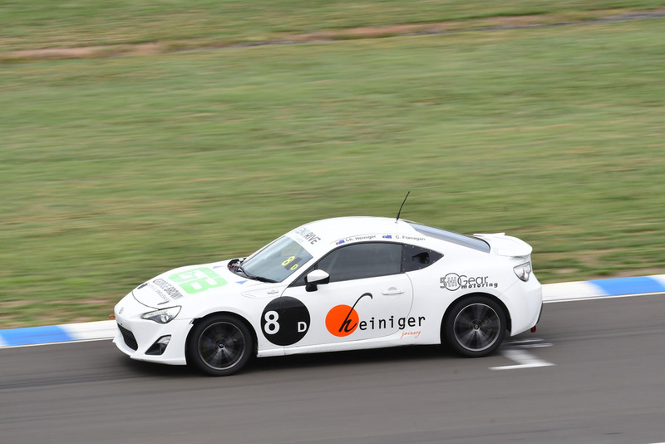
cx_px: 332
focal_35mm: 330
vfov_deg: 4.2
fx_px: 6098
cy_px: 222
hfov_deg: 6.2
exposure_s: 1/250
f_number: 13
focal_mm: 220
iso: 400
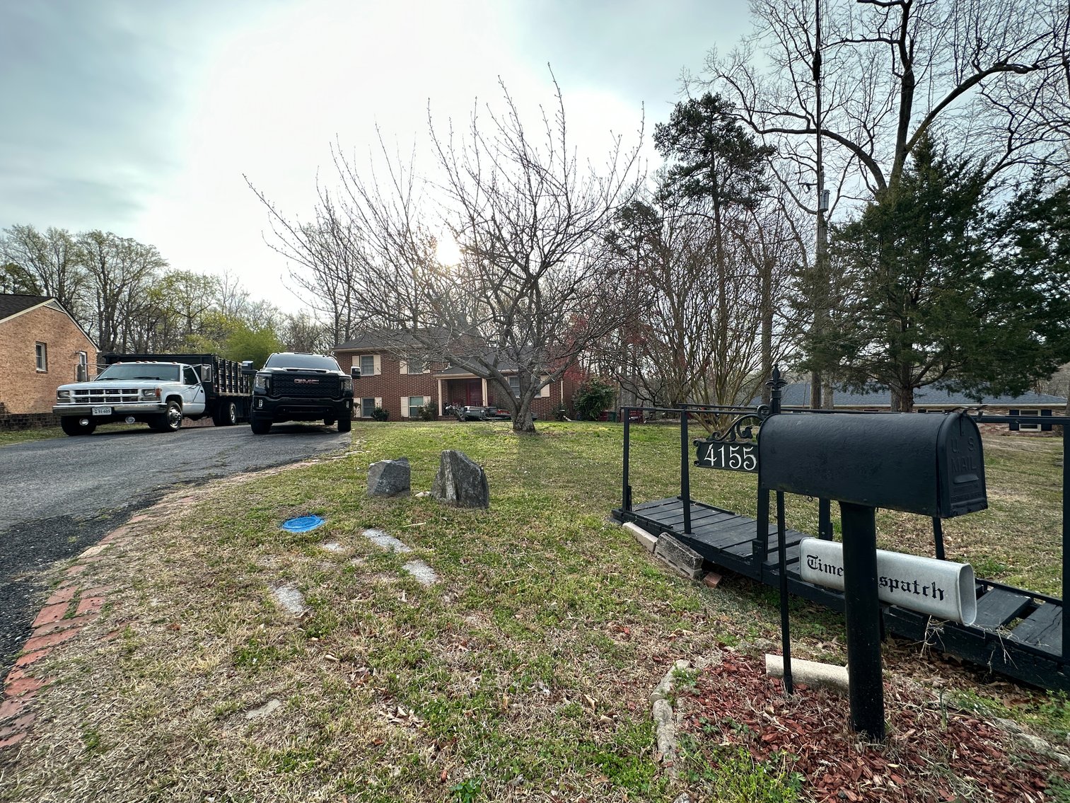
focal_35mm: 14
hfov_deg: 102.1
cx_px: 535
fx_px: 433
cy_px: 402
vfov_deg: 85.7
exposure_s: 1/481
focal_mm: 2.22
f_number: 2.2
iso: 40
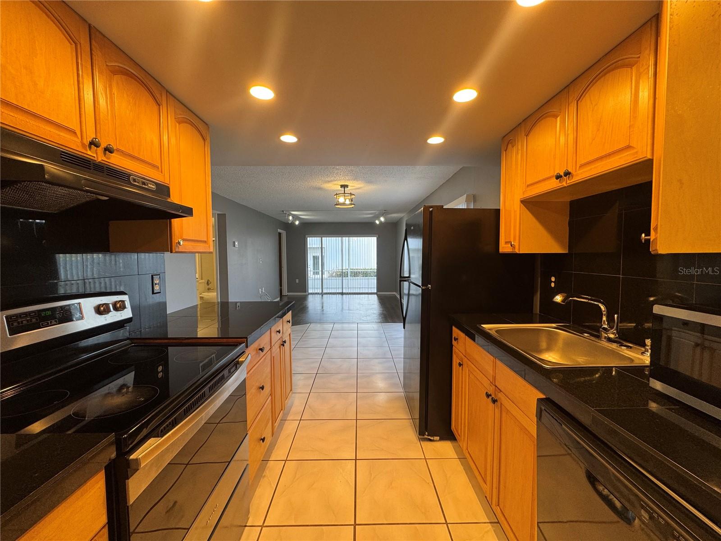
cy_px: 270
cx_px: 360
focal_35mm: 14
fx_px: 292
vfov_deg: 85.7
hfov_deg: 102.1
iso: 125
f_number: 2.2
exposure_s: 1/120
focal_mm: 2.22
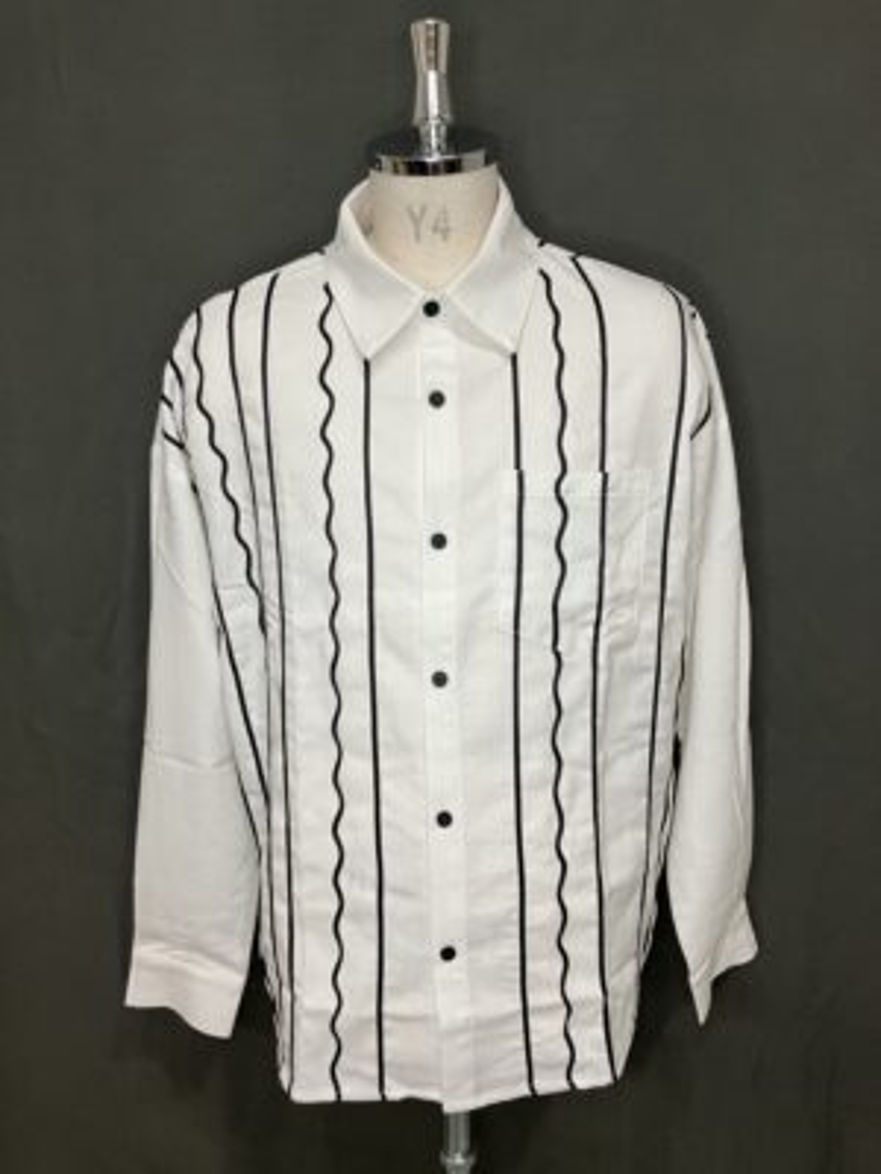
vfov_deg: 63.4
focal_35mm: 28
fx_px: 950
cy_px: 587
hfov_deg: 49.7
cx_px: 440
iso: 50
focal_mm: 3.99
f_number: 1.8
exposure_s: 1/50
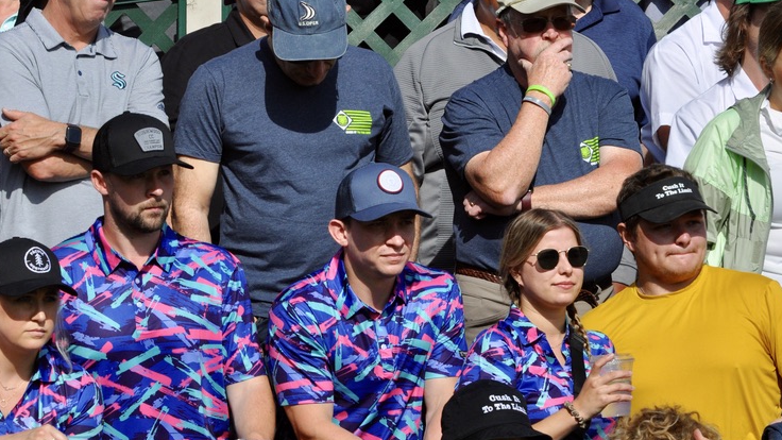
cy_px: 352
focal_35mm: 290
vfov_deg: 4.2
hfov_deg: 7.4
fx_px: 6009
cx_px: 248
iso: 400
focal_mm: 125
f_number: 8
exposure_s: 1/2000
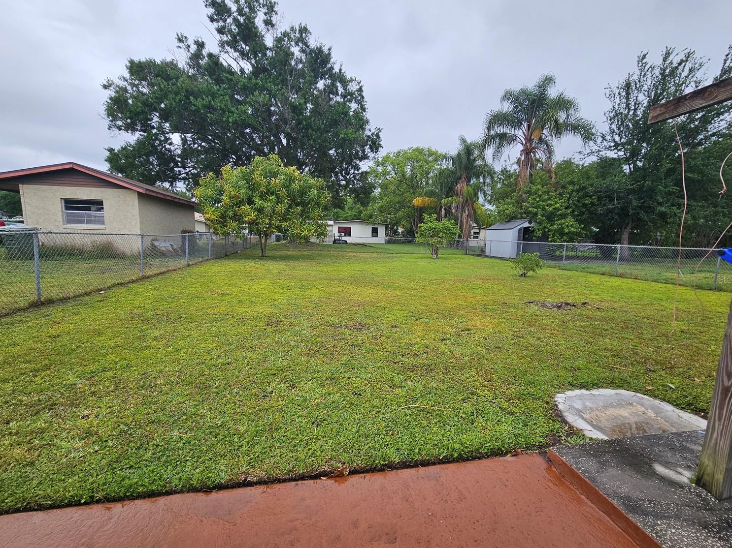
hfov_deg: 102.1
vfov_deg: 85.6
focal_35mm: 14
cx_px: 370
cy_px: 279
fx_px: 296
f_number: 2.2
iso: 50
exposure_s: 1/1173
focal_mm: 2.2
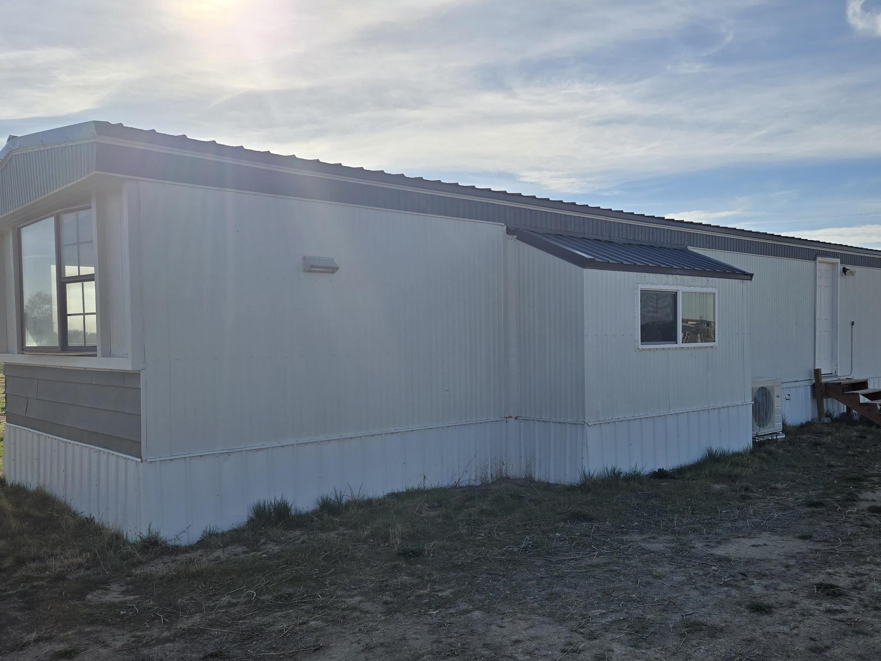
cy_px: 357
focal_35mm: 31
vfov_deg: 45.4
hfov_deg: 57.9
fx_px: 789
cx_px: 525
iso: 25
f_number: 1.8
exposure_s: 1/4883
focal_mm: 5.4
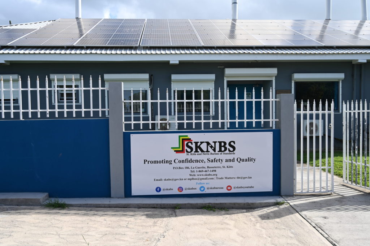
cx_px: 185
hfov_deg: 58.0
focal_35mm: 32
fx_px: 334
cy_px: 123
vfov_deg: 40.5
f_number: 6.3
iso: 100
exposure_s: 1/320
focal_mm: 32.5
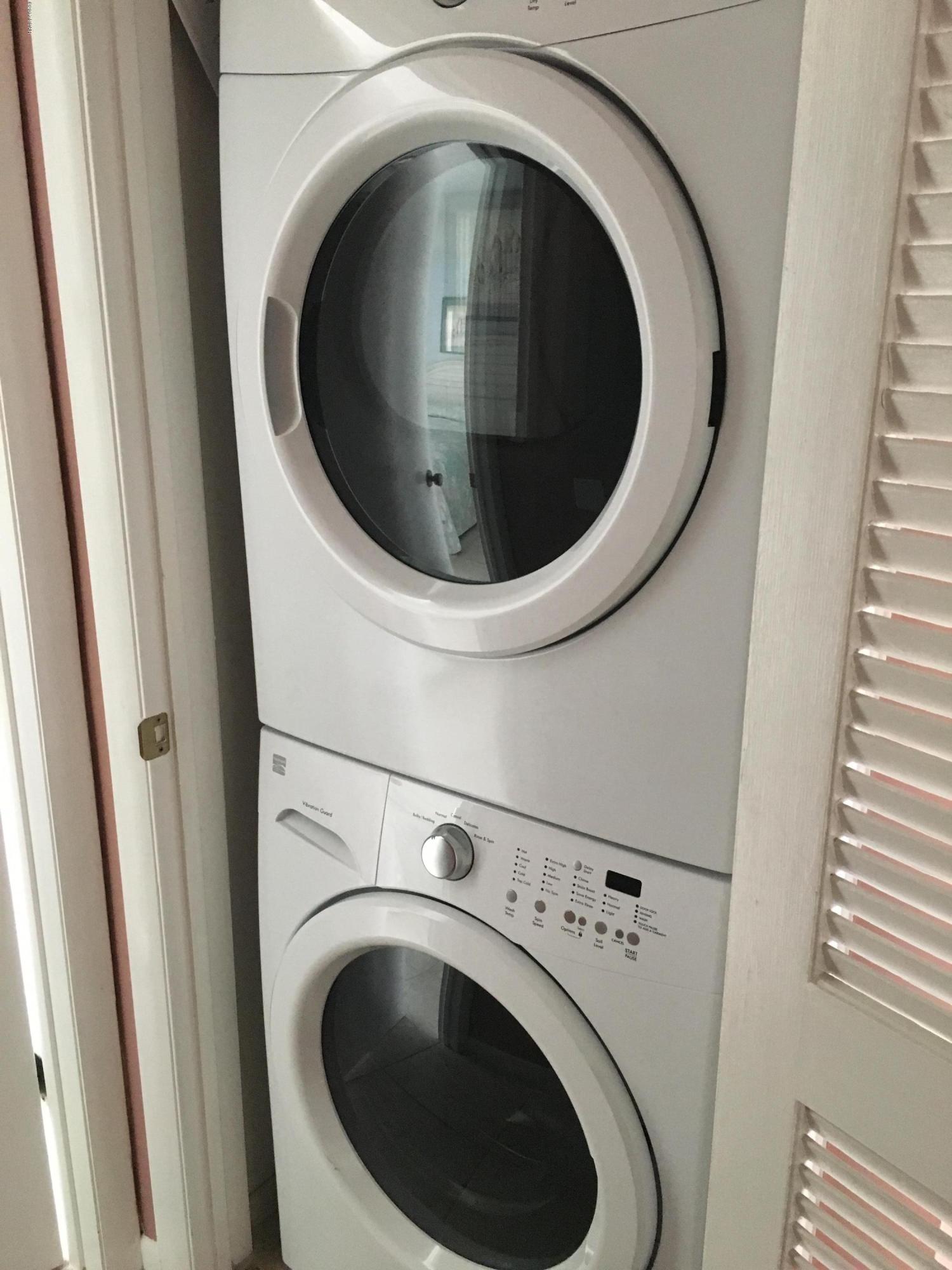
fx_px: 1063
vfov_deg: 61.7
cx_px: 476
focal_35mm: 29
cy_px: 635
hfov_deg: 48.2
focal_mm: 4.15
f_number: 2.2
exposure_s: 1/30
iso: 200
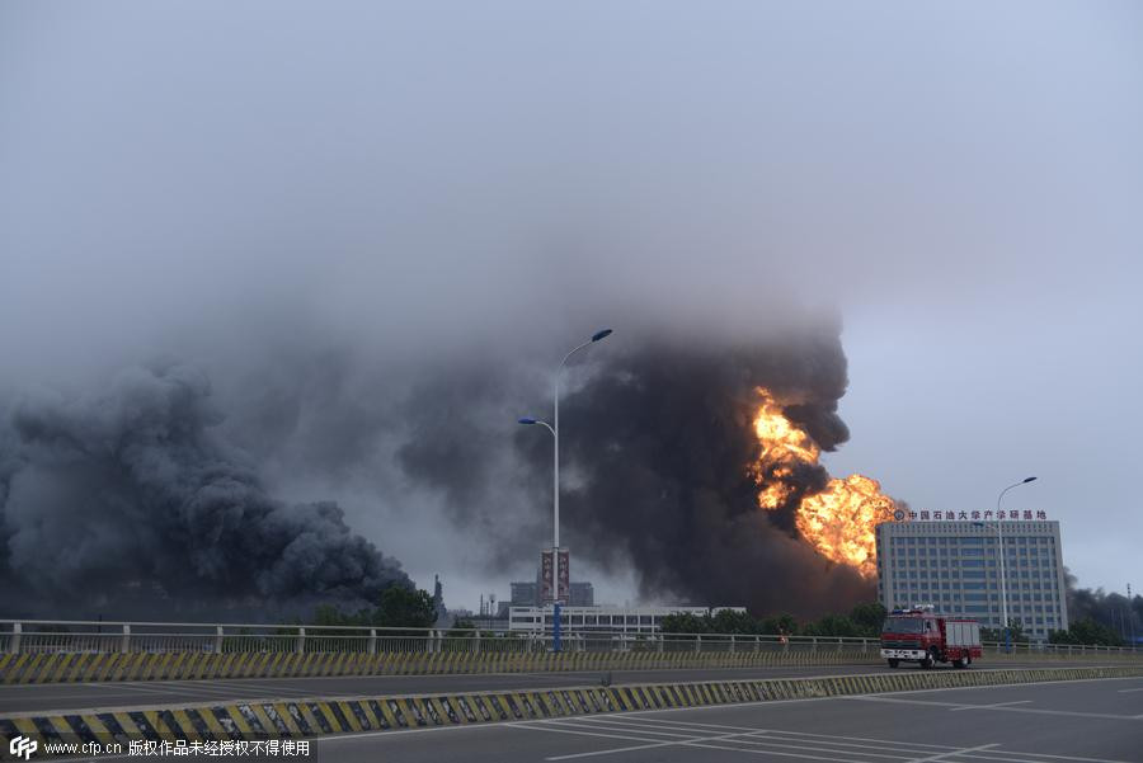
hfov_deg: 55.8
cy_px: 382
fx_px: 1080
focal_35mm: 34
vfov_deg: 38.9
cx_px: 572
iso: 640
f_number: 4
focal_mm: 34
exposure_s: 1/3200
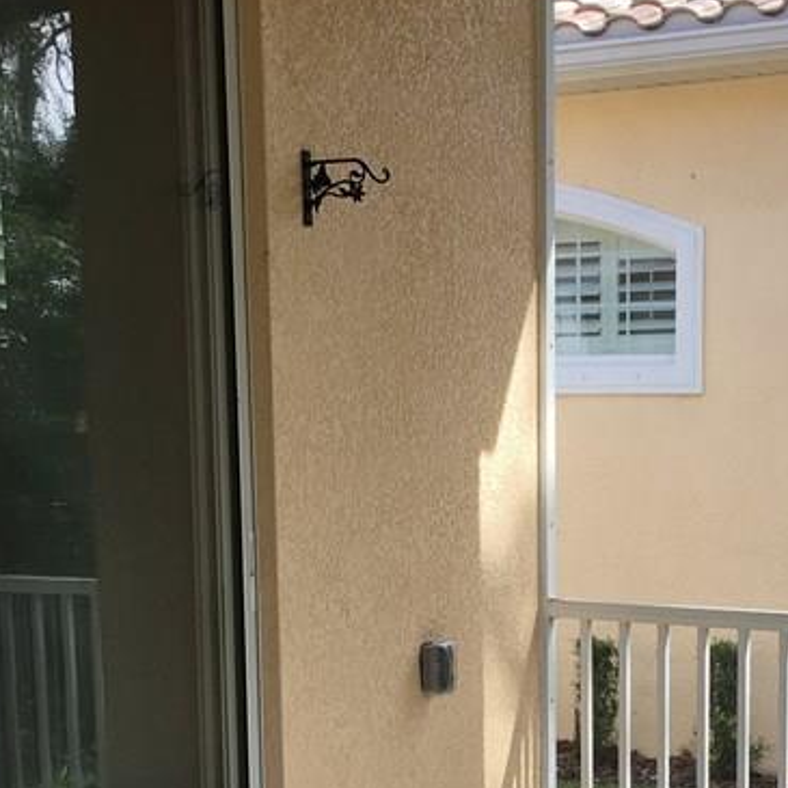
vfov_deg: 23.5
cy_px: 663
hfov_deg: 23.9
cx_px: 499
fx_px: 1854
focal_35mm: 72
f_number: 2.2
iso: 25
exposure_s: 1/291
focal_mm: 4.15
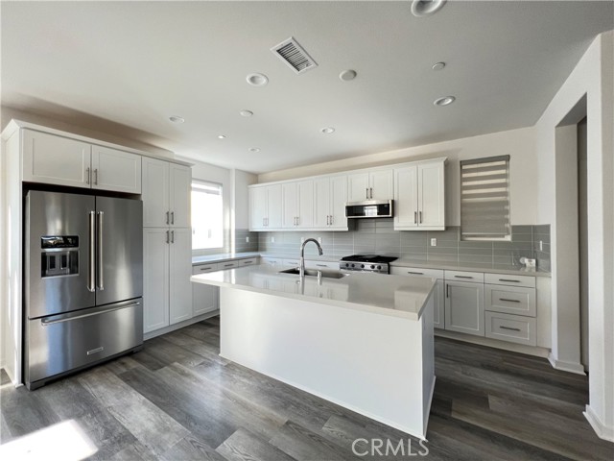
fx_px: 231
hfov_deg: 106.2
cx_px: 307
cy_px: 230
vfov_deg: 89.9
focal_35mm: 13
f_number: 1.8
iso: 160
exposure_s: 1/99
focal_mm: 1.57
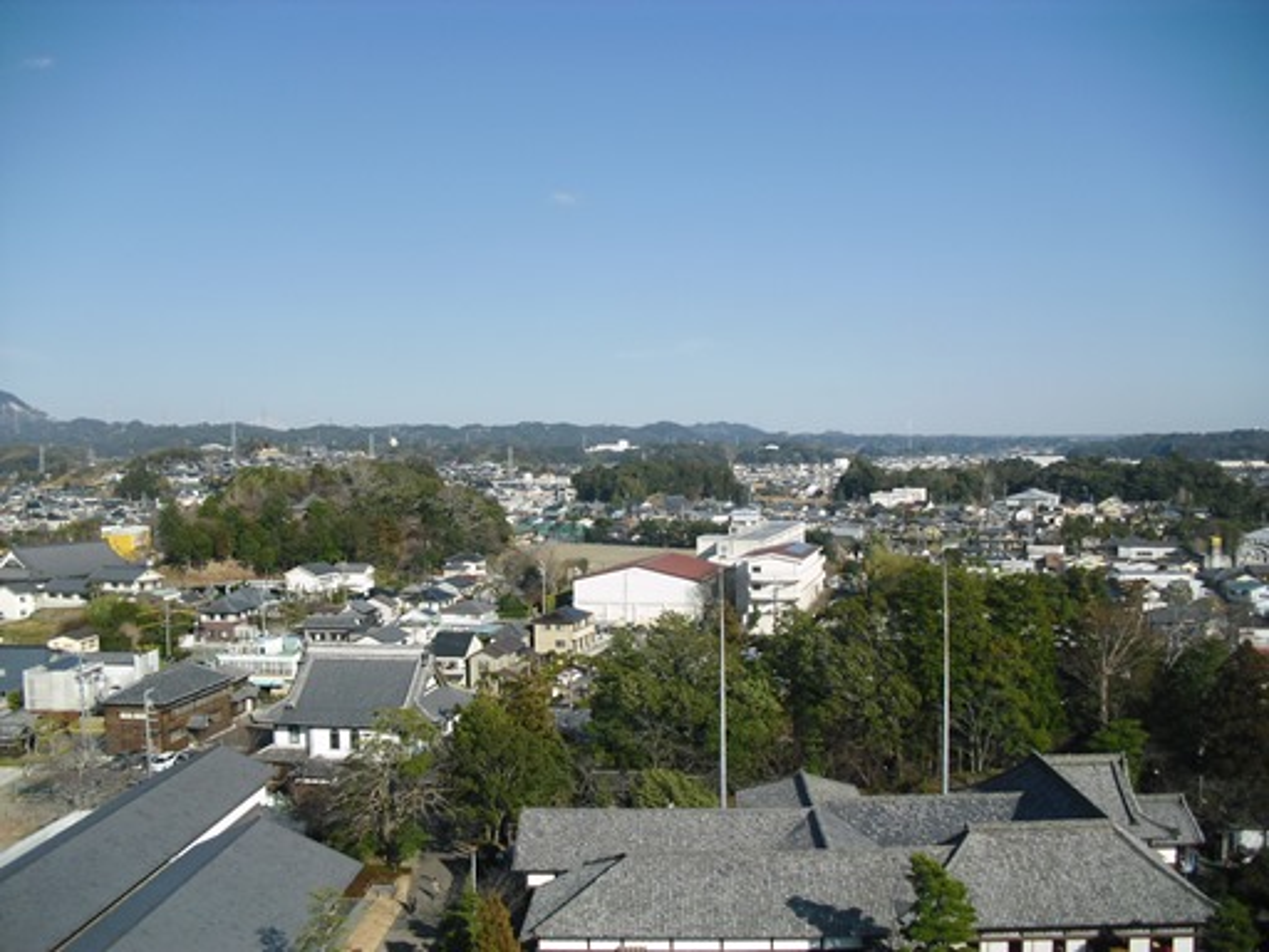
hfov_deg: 51.4
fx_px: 1320
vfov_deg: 39.7
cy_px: 476
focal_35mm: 36
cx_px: 634
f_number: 7.8
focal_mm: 6.3
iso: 80
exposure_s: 1/200
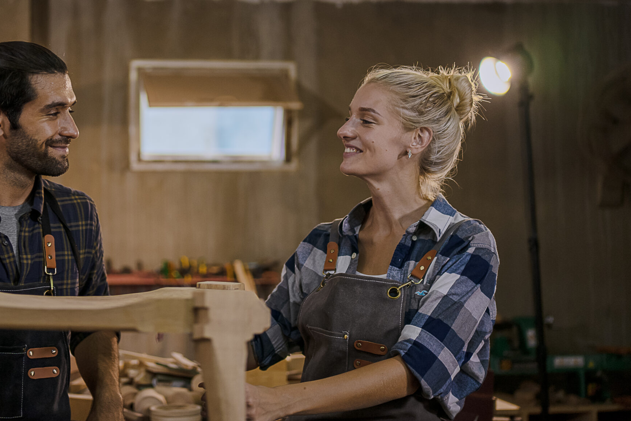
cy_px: 150
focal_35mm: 66
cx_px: 180
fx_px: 1157
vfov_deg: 20.6
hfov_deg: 30.1
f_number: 1.8
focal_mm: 45
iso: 100
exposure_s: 1/250
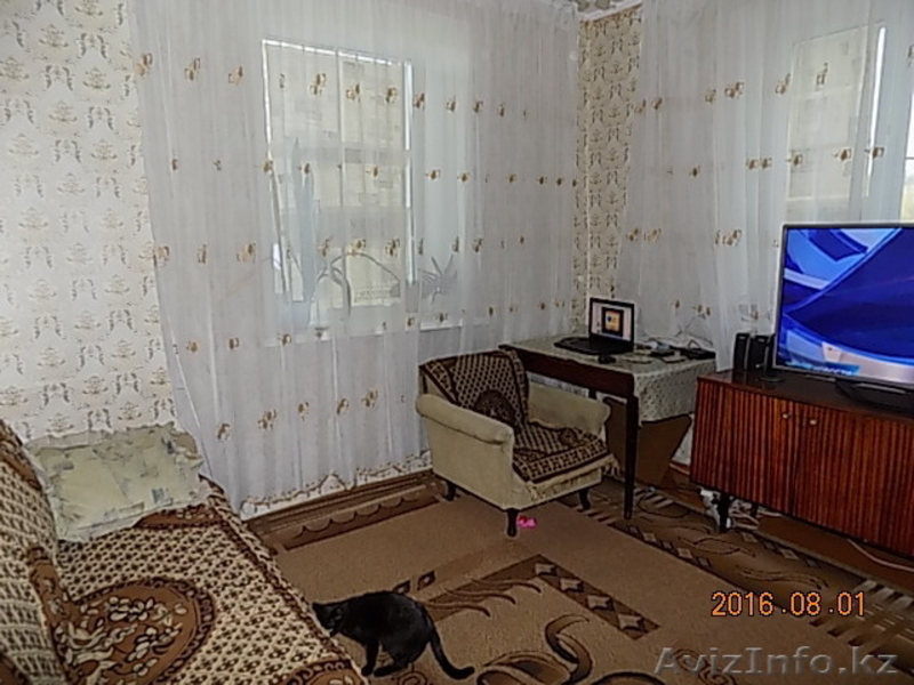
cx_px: 457
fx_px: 607
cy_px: 342
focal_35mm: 23
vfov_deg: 58.9
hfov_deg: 73.9
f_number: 3.1
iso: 200
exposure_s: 1/30
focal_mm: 4
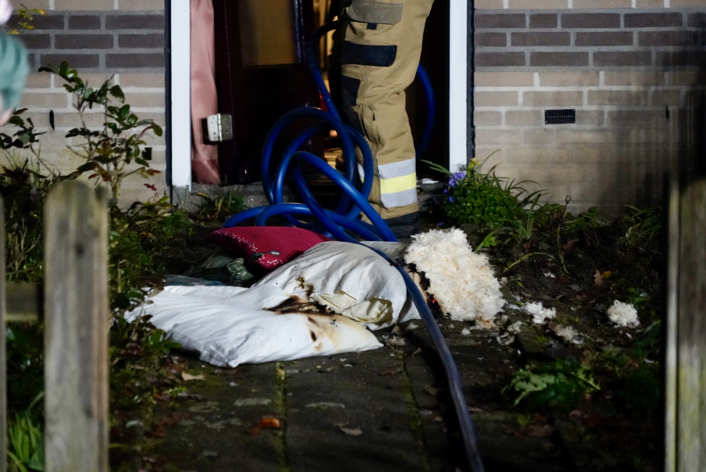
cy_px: 236
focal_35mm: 187
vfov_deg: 7.4
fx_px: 3670
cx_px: 353
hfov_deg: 11.0
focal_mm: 187
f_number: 6.3
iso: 12800
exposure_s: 1/40
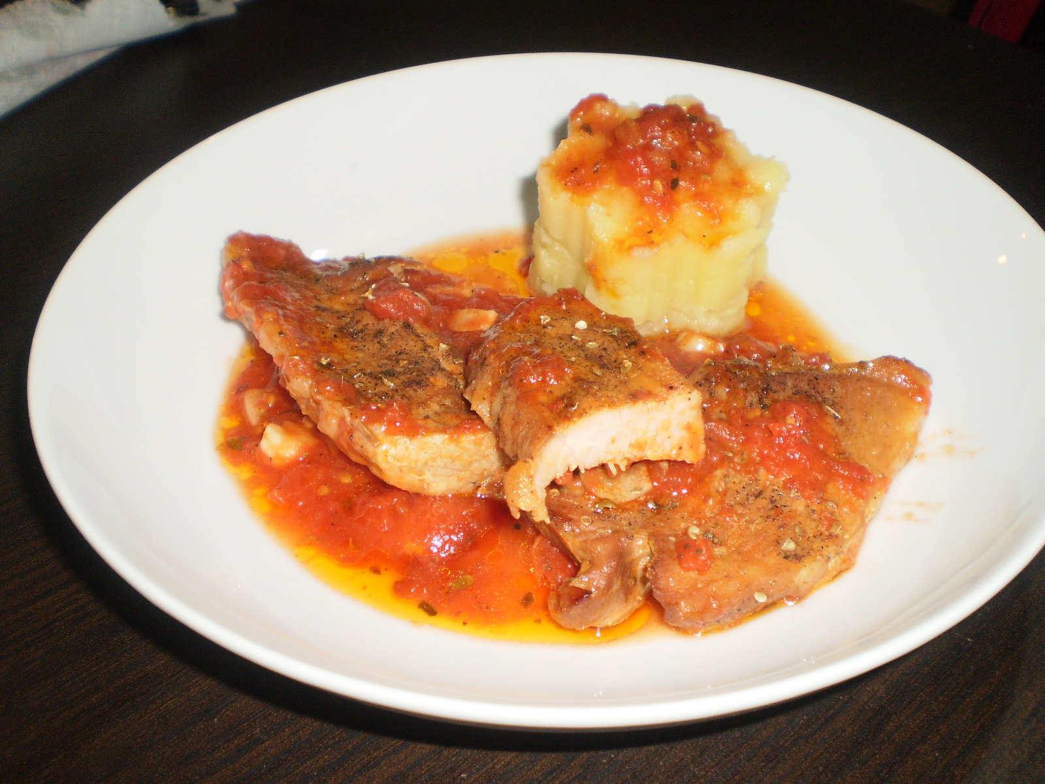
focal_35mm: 36
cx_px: 522
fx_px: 1087
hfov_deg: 51.4
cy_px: 392
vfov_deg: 39.7
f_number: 3.1
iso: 125
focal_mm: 6.3
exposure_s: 1/30
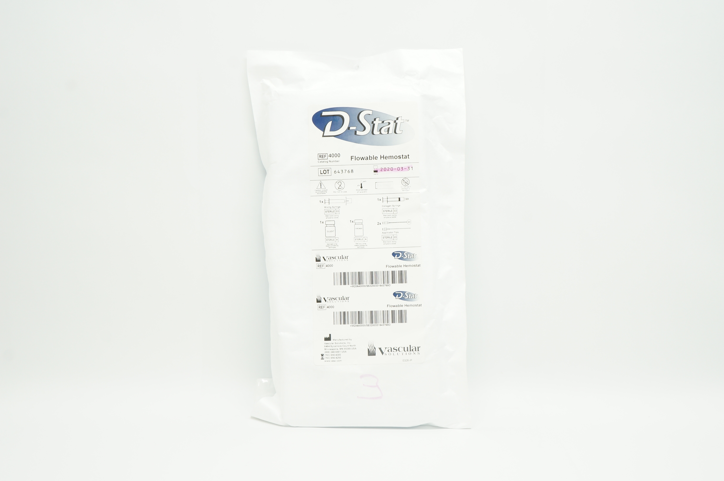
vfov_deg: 31.8
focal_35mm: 42
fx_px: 844
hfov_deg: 46.4
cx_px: 362
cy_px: 240
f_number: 10
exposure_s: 1/20
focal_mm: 28
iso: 400
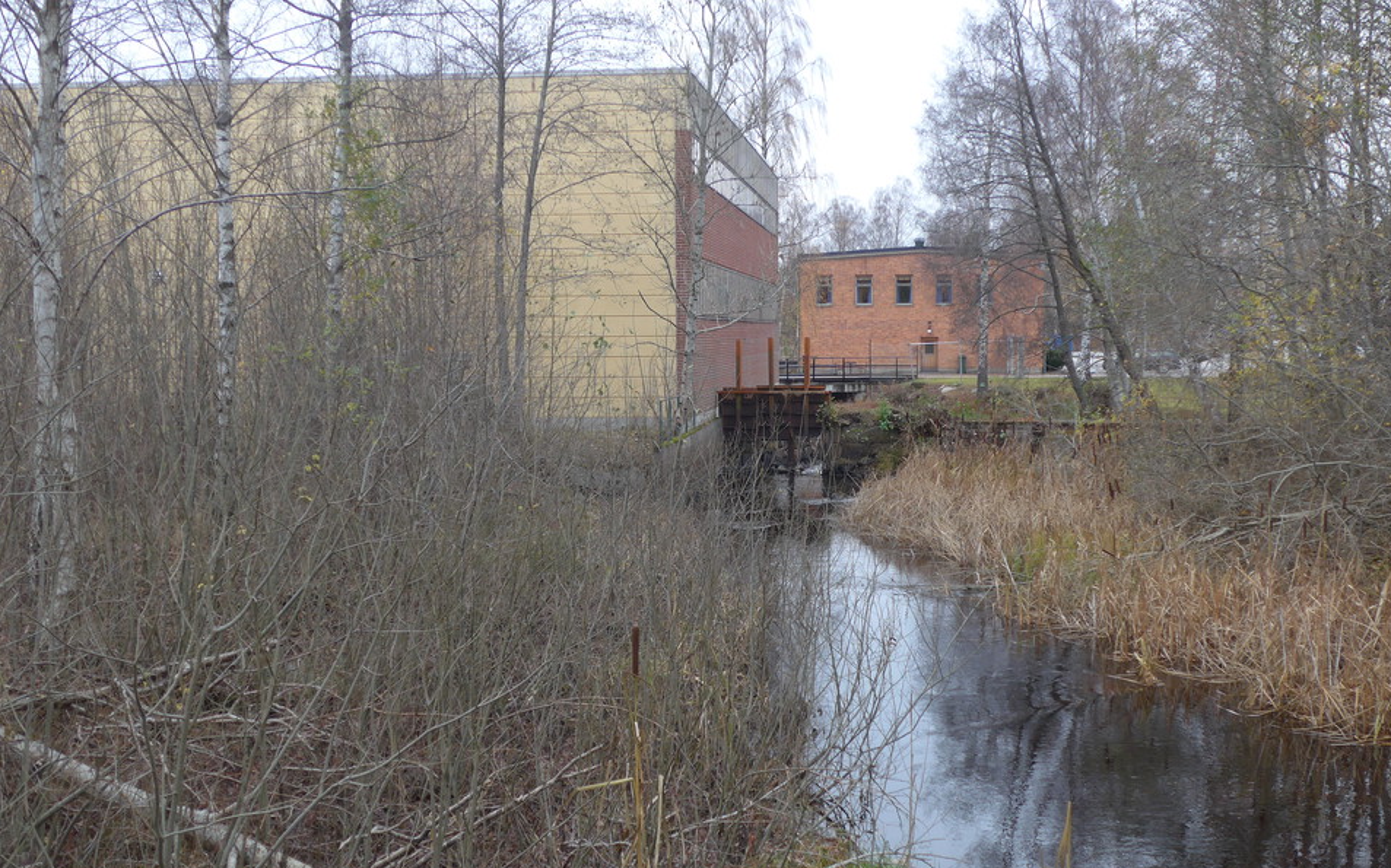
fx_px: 1781
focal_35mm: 47
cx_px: 699
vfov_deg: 27.4
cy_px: 502
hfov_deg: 42.7
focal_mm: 9
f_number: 2.8
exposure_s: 1/80
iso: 80
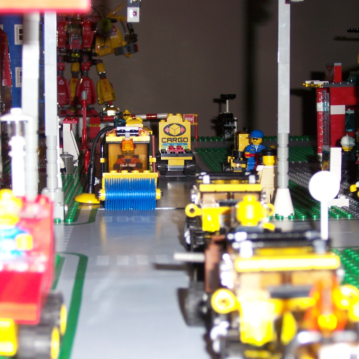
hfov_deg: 20.9
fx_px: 974
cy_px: 179
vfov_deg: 20.9
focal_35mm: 83
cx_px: 177
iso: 100
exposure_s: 1/100
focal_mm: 11.6
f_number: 3.8
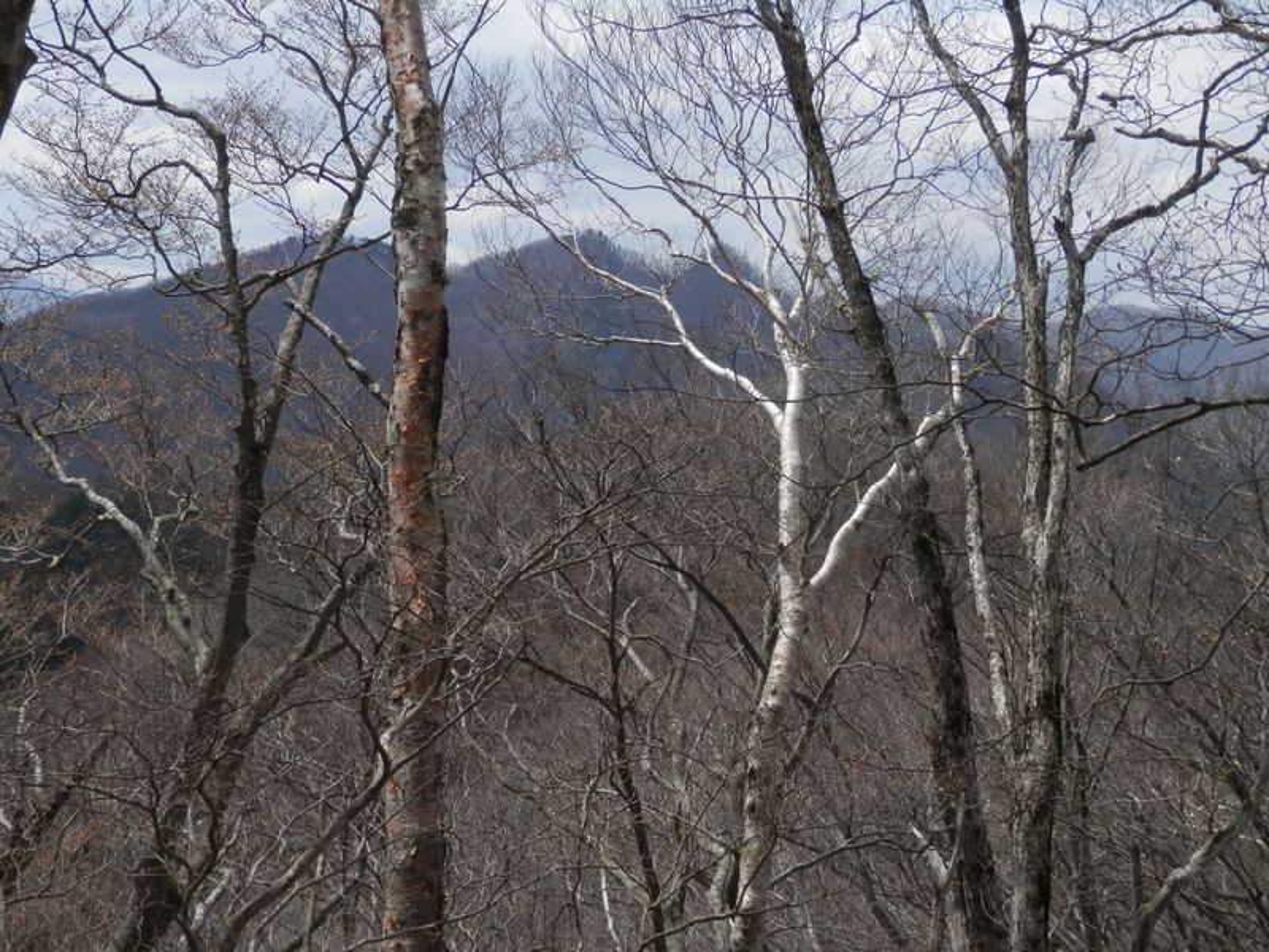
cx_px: 634
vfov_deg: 27.0
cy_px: 476
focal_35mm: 54
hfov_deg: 35.5
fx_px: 1980
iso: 80
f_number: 4.1
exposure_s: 1/800
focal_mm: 9.8
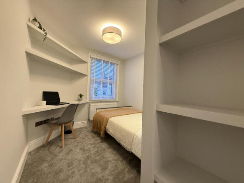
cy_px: 92
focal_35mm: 14
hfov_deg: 102.1
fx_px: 99
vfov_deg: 85.7
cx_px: 122
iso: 250
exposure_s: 1/50
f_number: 2.2
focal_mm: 2.2
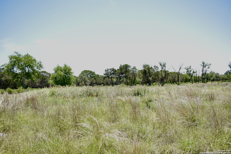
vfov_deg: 47.9
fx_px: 173
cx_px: 116
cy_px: 77
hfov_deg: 67.4
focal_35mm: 27
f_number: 4
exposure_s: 1/200
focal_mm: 18
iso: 100
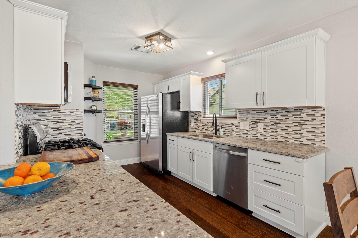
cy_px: 119
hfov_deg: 90.0
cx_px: 179
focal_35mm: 18
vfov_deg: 67.4
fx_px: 179
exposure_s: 3.2
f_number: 11
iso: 250
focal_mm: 12
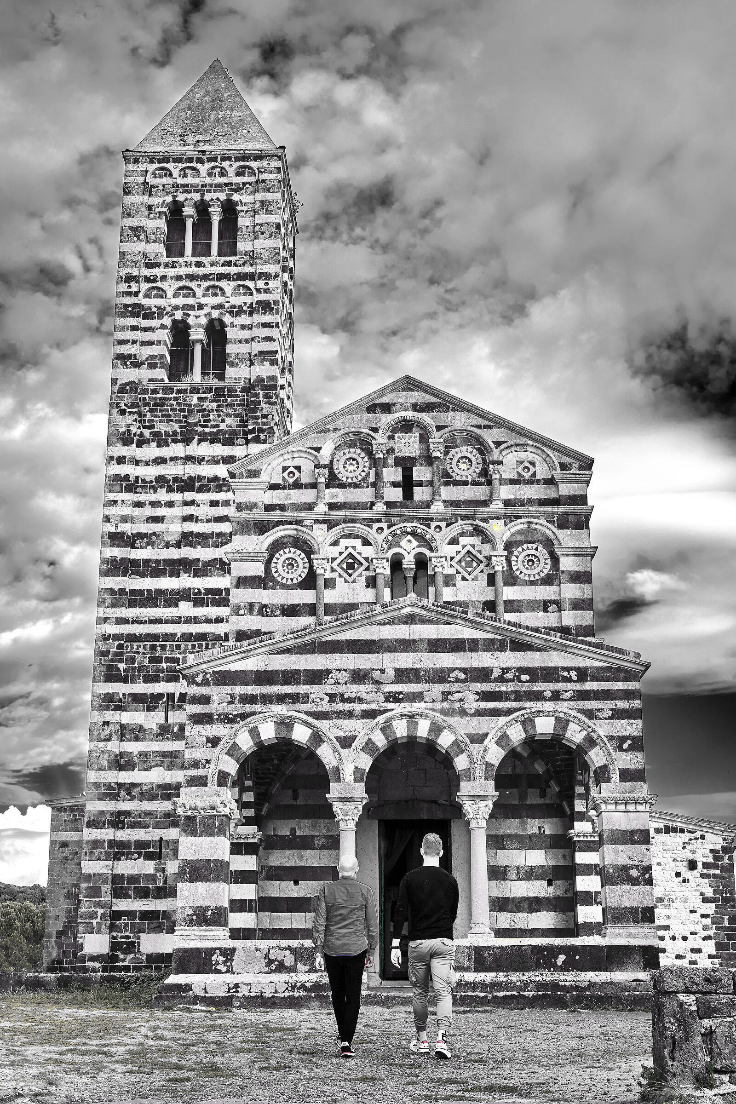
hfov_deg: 30.5
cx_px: 368
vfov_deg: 44.5
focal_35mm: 44
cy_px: 552
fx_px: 1349
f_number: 8
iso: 250
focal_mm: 29.6
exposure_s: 1/250
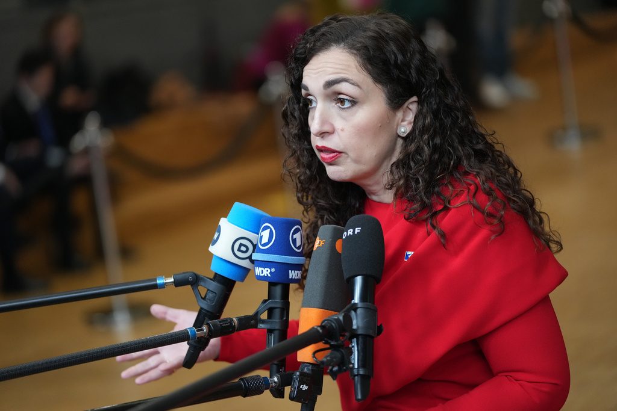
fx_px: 2125
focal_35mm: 124
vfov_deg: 11.1
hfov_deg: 16.5
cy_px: 206
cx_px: 308
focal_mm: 124
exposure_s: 1/400
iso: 3200
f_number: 2.8
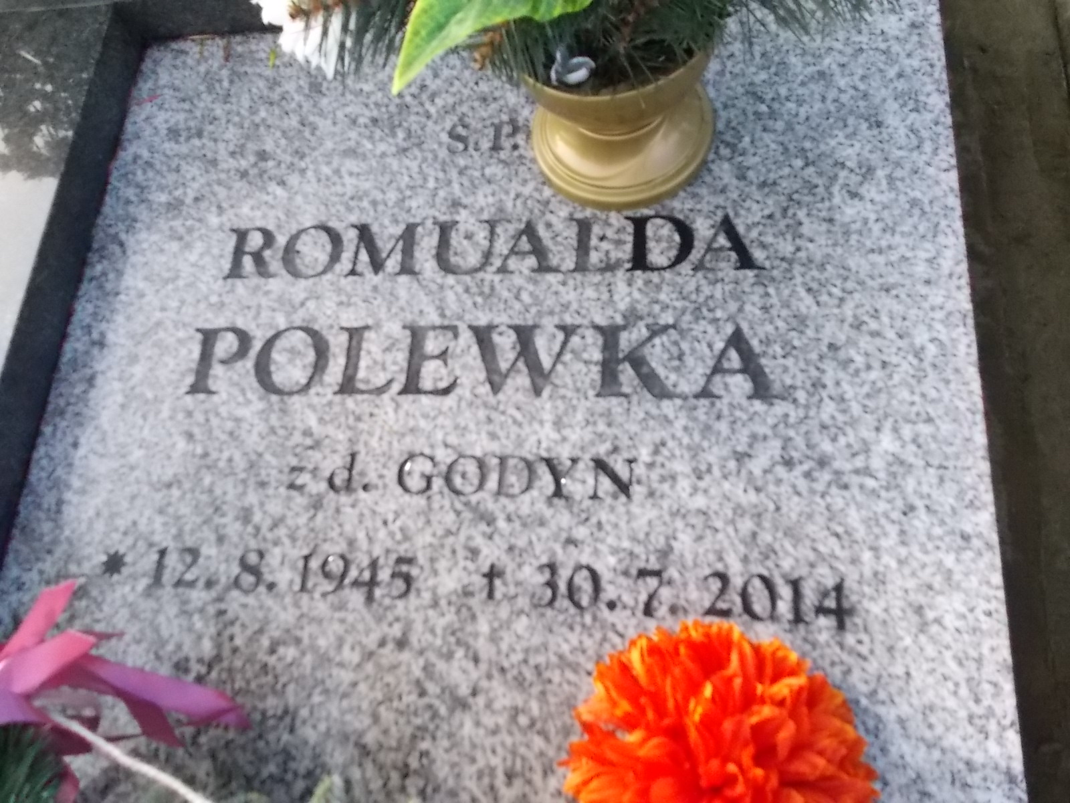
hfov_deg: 67.3
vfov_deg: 53.1
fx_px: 804
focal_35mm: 26
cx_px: 535
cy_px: 402
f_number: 8
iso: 400
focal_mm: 4.6
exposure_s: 1/80
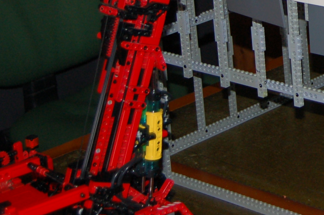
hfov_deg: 15.9
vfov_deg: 10.7
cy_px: -103
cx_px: 401
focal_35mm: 123
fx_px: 1106
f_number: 4.2
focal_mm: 26
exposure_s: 1/60
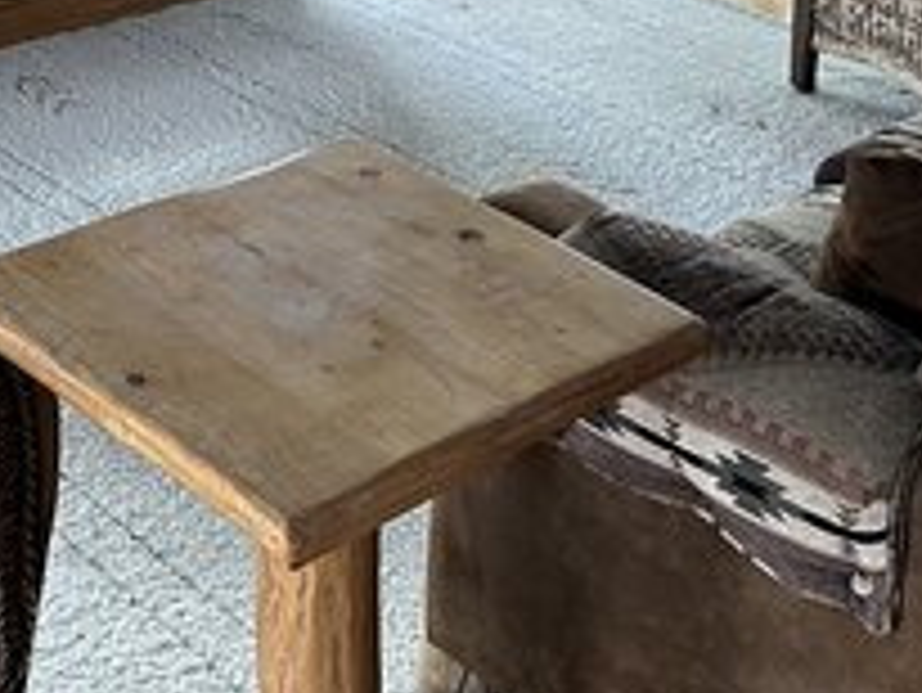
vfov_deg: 18.6
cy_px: -144
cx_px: 378
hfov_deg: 25.9
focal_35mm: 75
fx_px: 1999
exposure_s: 1/108
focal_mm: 6.86
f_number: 1.78
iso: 250
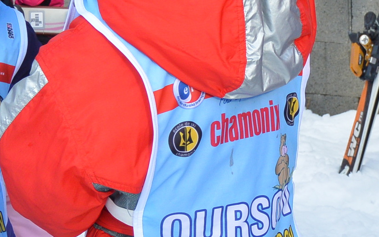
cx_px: 541
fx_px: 1622
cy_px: 113
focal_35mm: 157
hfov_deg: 12.7
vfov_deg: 8.4
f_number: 4.5
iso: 200
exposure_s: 1/400
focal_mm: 18.7
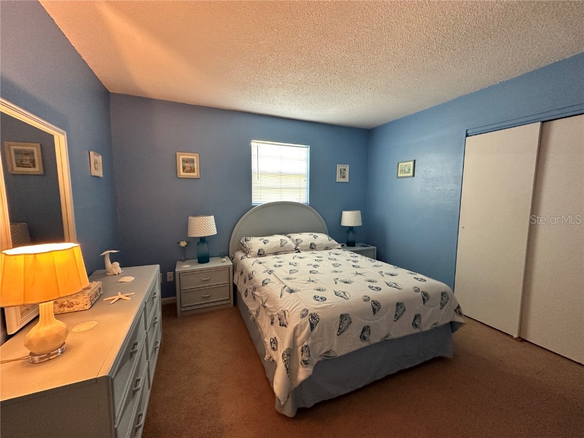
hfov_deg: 102.1
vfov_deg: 85.7
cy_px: 219
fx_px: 236
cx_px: 292
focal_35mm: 14
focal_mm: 2.22
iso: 400
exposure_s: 1/60
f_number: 2.2
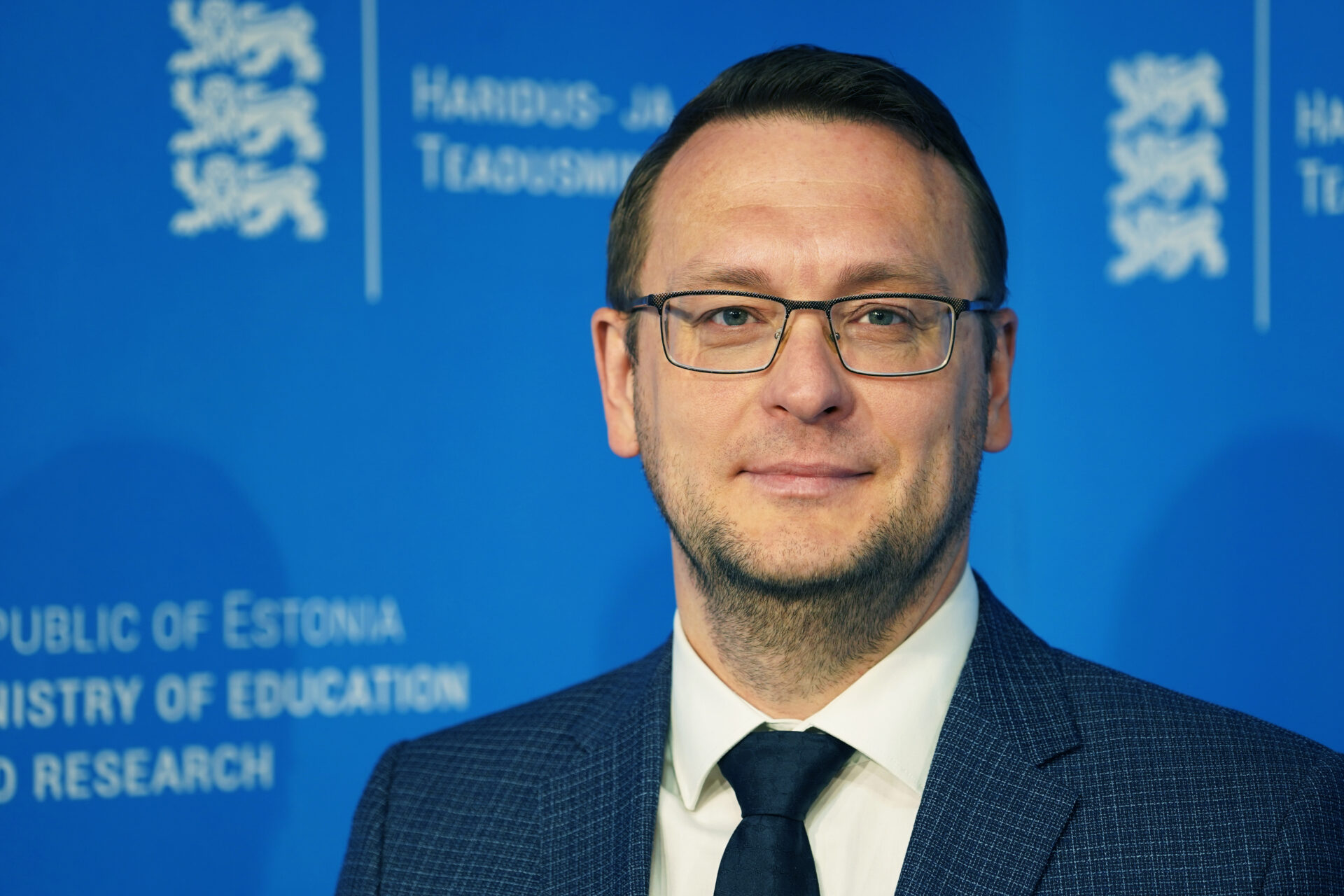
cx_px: 672
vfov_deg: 9.5
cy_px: 448
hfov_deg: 14.3
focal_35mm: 144
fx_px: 5376
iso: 640
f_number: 4
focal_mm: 144
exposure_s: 1/160
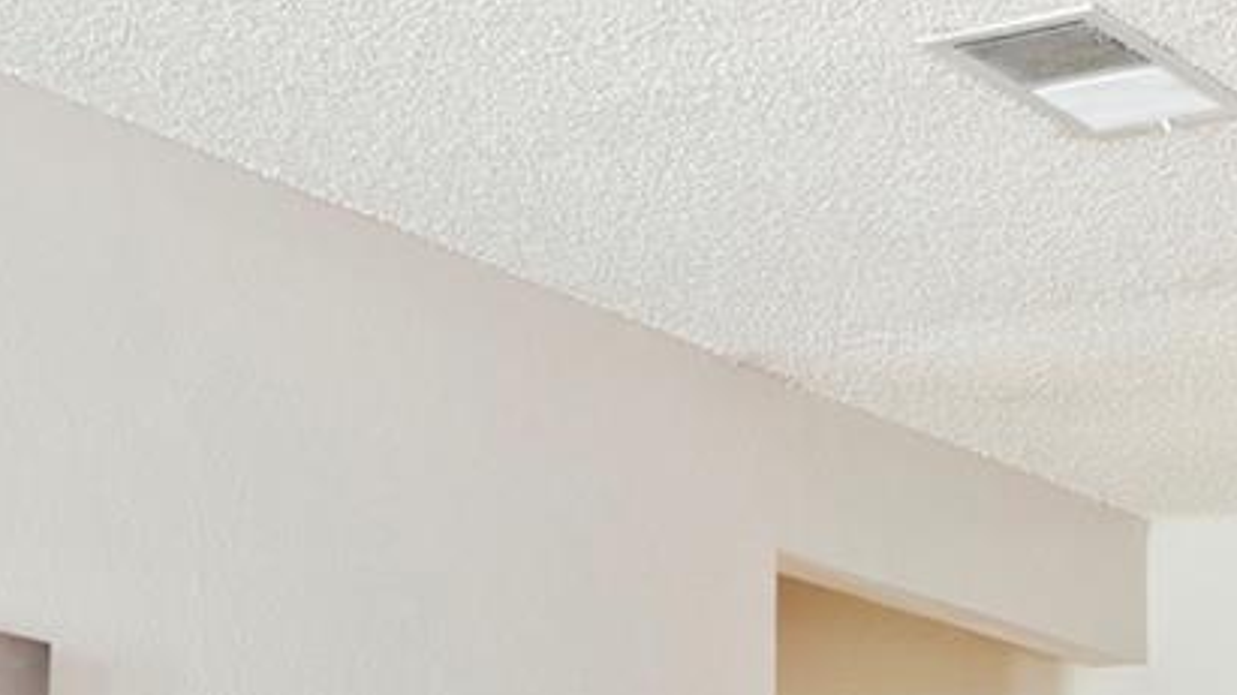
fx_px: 3083
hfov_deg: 21.7
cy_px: 1181
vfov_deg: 12.0
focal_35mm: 94
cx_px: 1315
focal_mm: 9
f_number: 11
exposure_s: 1.3
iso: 200
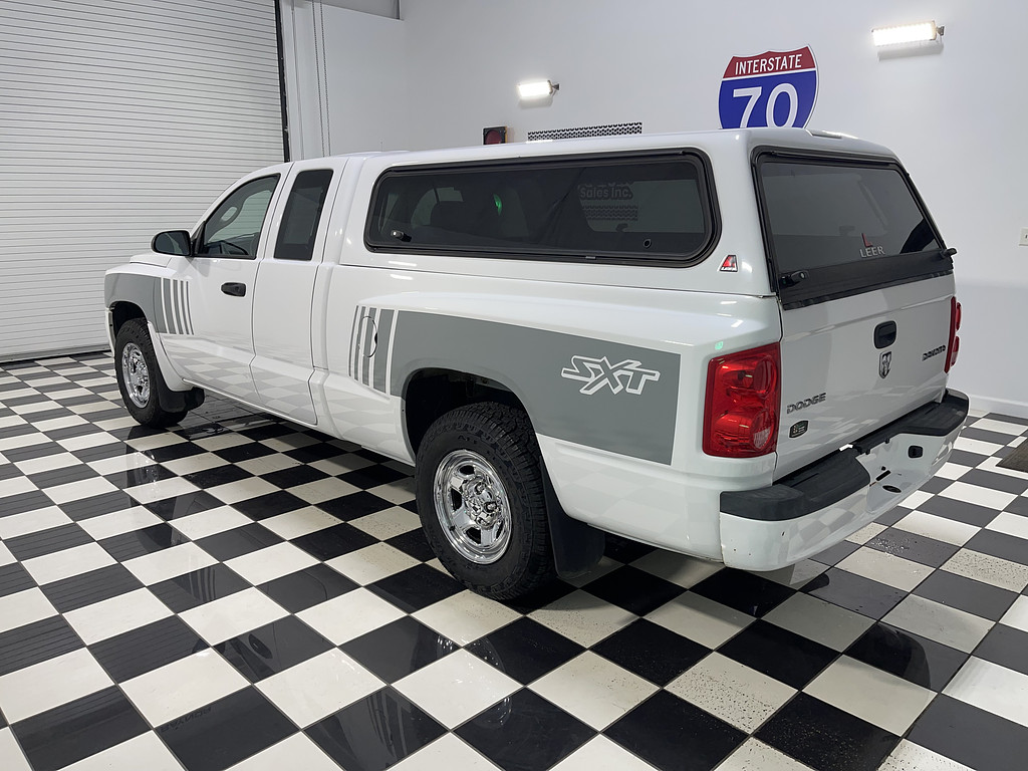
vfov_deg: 54.9
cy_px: 386
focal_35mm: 25
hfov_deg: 69.4
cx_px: 514
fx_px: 742
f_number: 1.6
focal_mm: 5.1
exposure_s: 1/120
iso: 80
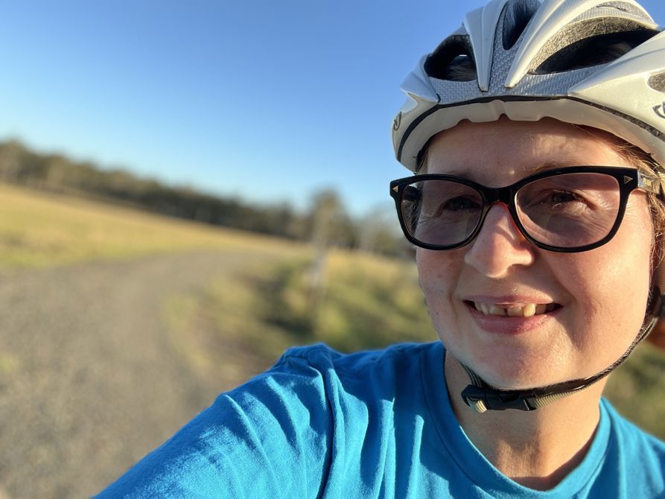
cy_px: 250
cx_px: 332
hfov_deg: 60.0
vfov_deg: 46.8
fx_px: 576
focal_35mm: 30
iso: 25
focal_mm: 2.71
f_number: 2.2
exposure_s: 1/178
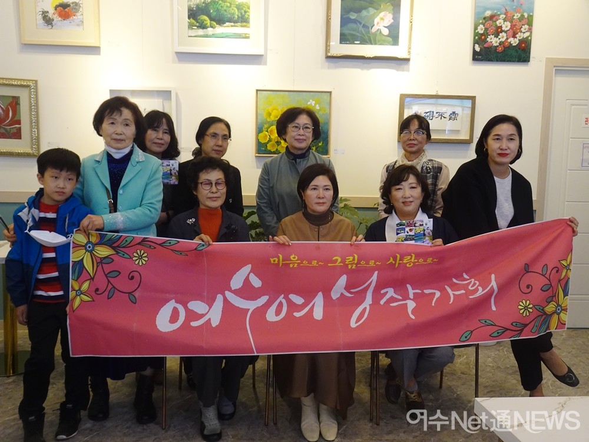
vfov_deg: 42.9
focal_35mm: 33
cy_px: 221
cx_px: 294
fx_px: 562
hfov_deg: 55.4
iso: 250
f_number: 4
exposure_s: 1/40
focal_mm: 5.57
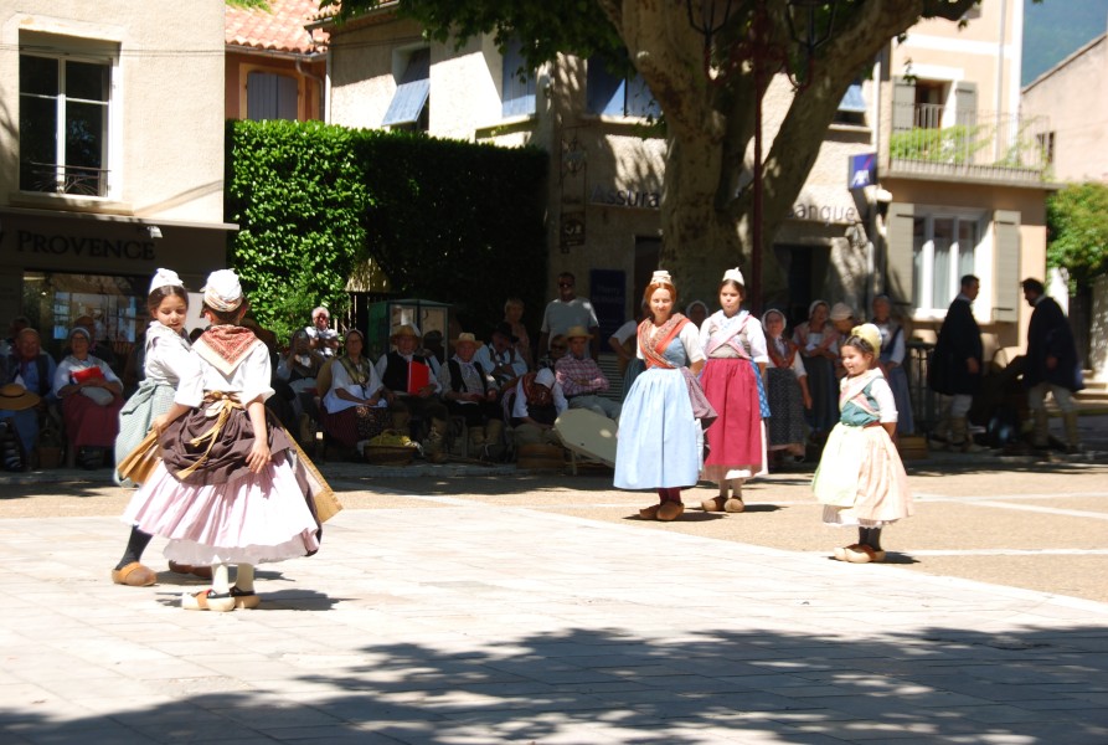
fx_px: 2545
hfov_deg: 24.6
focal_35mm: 82
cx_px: 554
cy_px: 372
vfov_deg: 16.6
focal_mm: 55
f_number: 7.1
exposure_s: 1/200
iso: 100
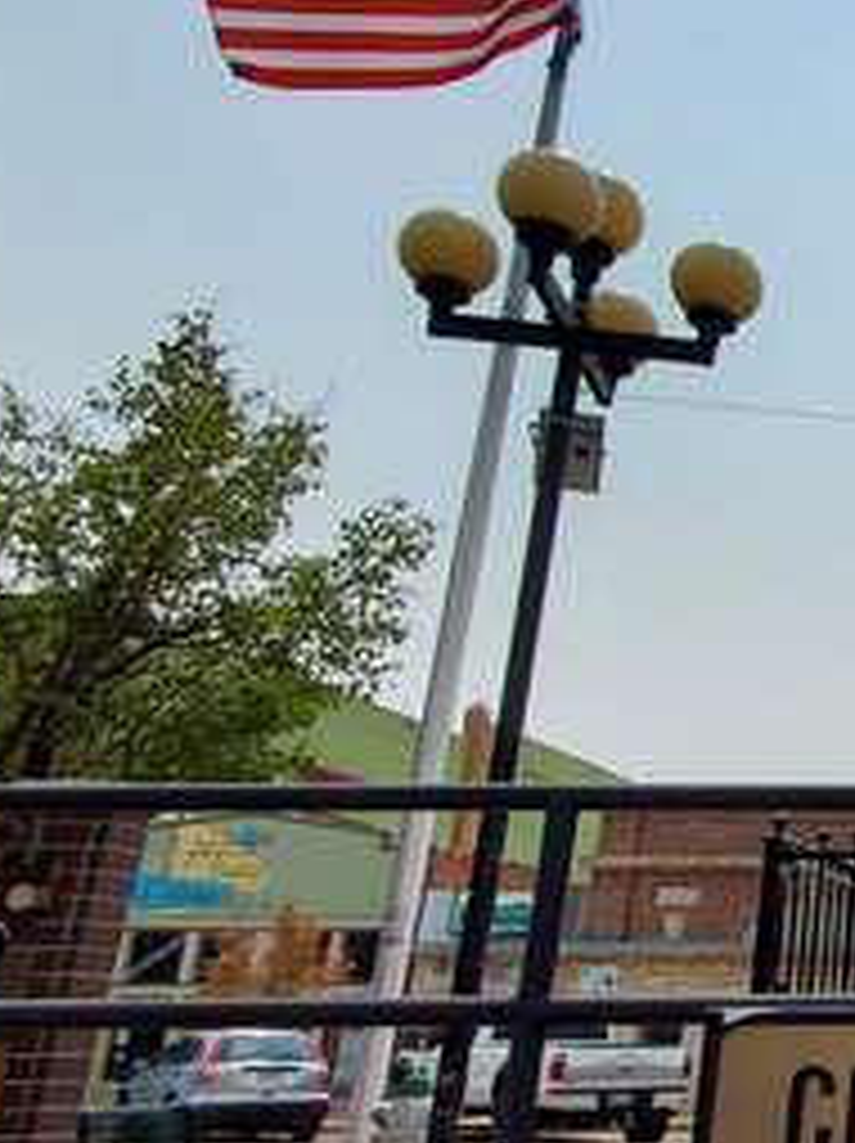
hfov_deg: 24.5
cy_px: 662
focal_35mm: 41
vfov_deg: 45.7
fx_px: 1353
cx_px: 1372
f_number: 2.2
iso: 50
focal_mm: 1.8
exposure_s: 1/2985
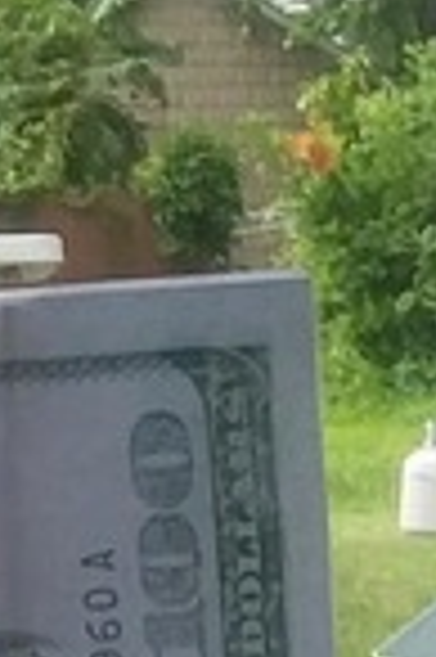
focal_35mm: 165
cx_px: 135
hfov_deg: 8.3
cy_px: 1503
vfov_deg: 10.8
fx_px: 3004
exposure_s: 1/278
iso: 40
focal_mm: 2.47
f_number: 1.9
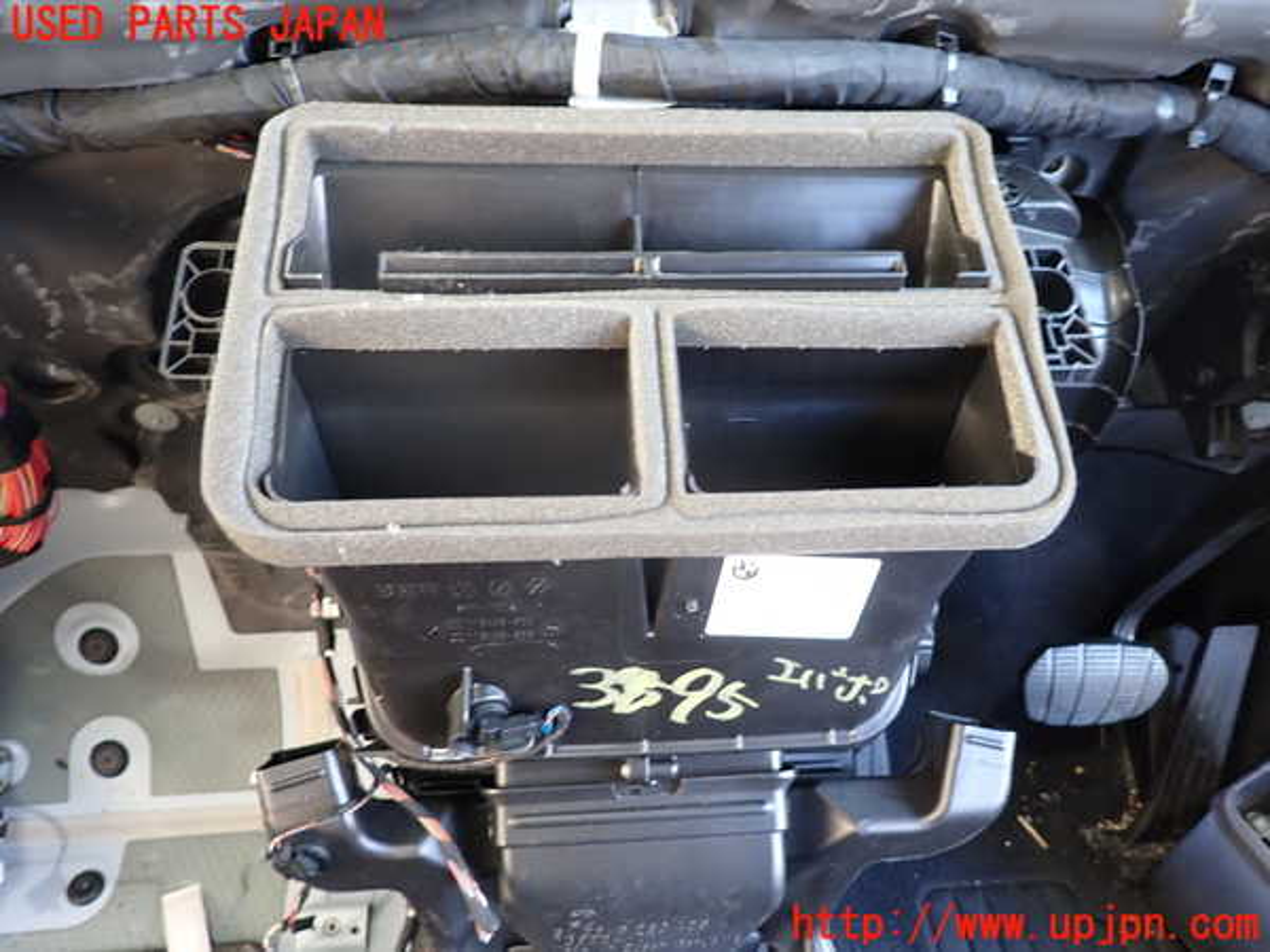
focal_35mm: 25
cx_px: 635
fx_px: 917
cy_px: 476
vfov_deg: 54.9
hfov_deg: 69.4
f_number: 2
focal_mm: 4.5
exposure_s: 1/40
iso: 200
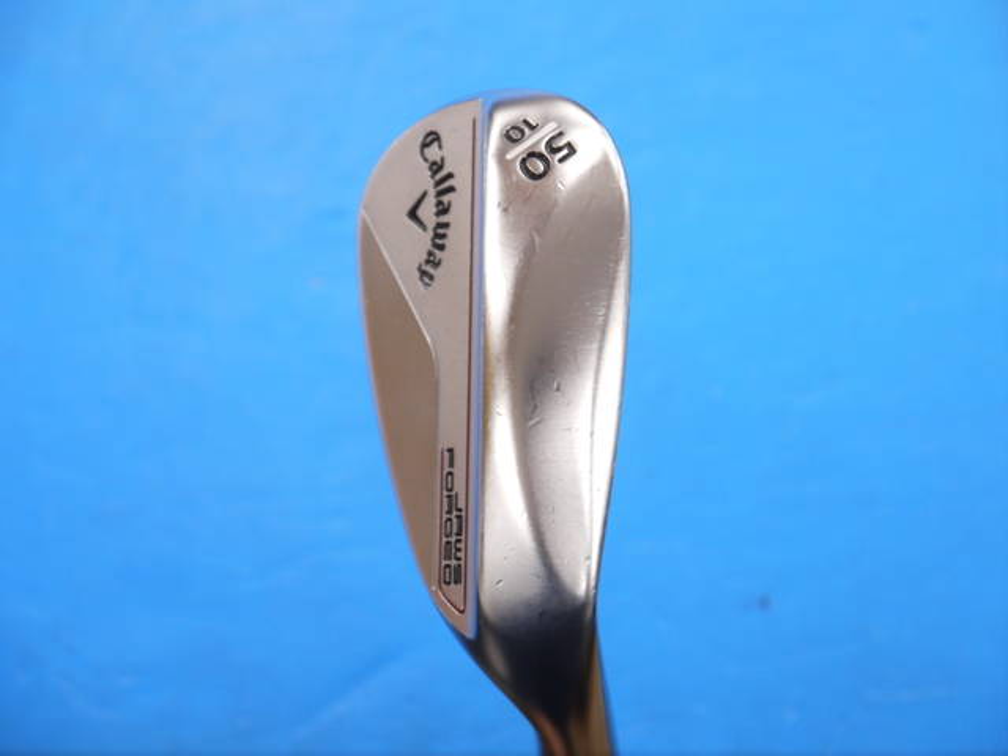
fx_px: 2446
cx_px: 504
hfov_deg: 23.3
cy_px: 378
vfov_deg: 17.6
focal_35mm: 84
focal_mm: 42
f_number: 5.6
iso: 640
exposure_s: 1/80
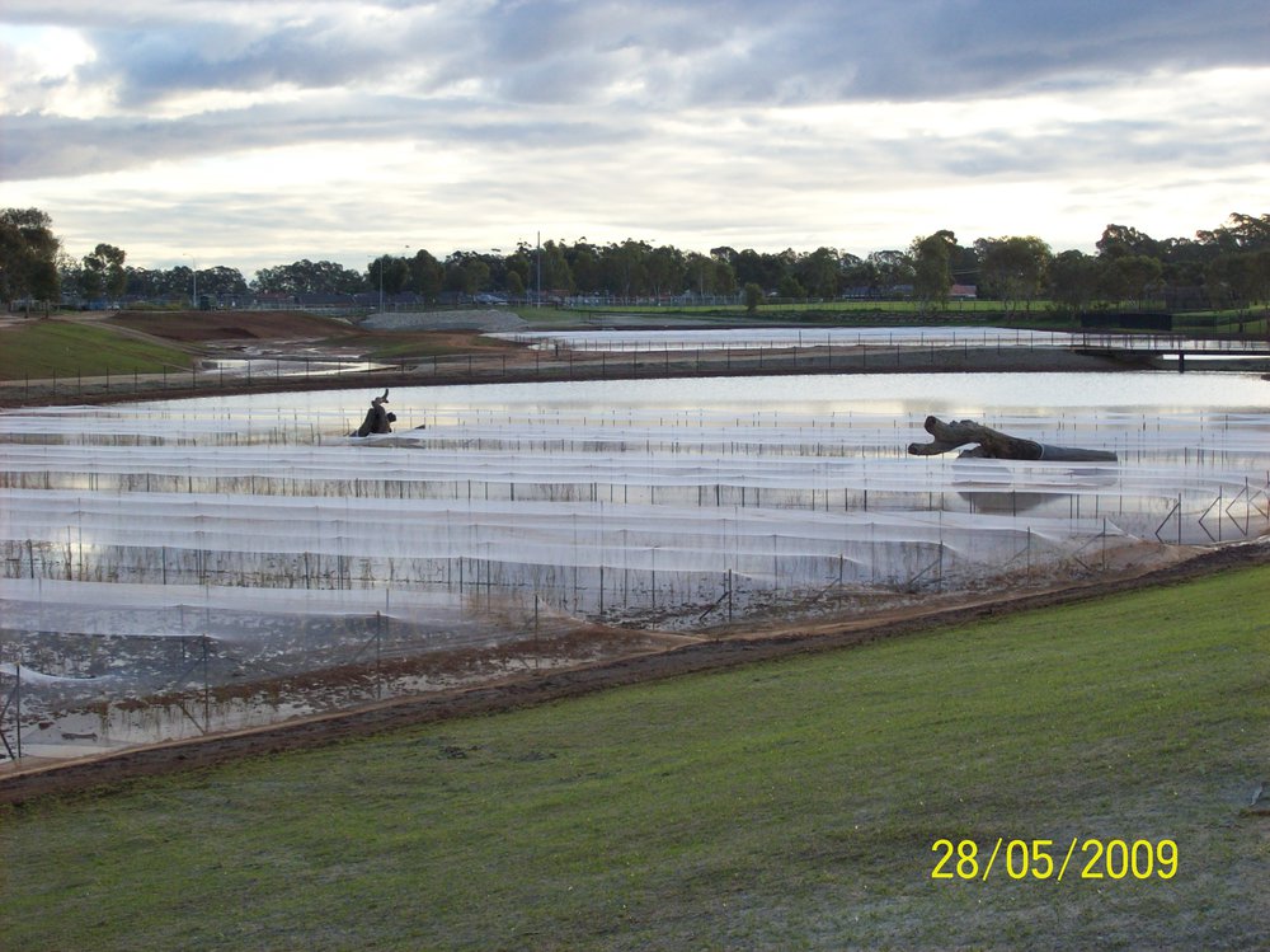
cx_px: 635
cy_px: 476
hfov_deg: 27.8
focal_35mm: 70
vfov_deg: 21.0
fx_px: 2567
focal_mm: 11.6
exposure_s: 1/236
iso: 80
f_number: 3.8
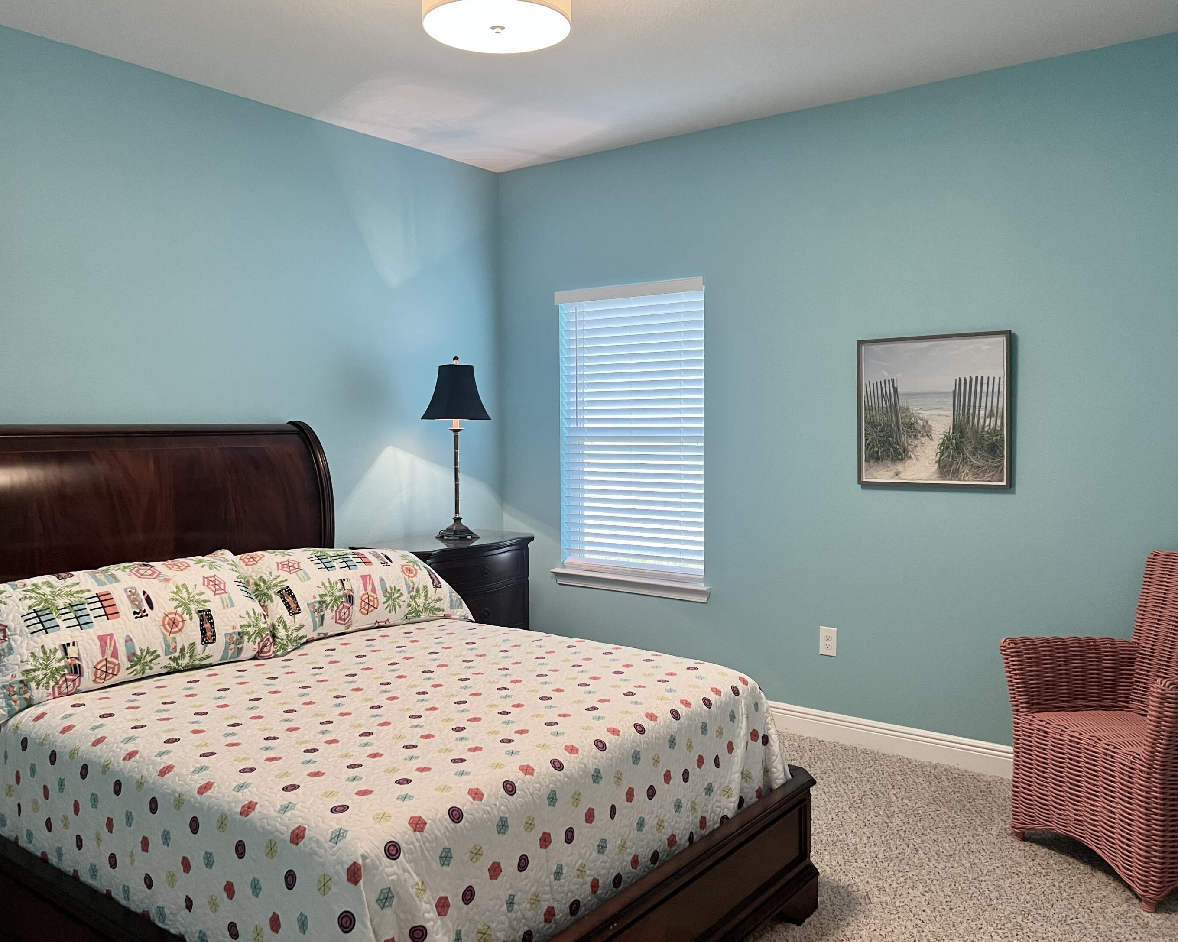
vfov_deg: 51.5
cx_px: 610
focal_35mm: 28
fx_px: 976
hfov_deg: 62.2
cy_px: 461
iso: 125
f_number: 1.5
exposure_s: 1/60
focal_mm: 5.7
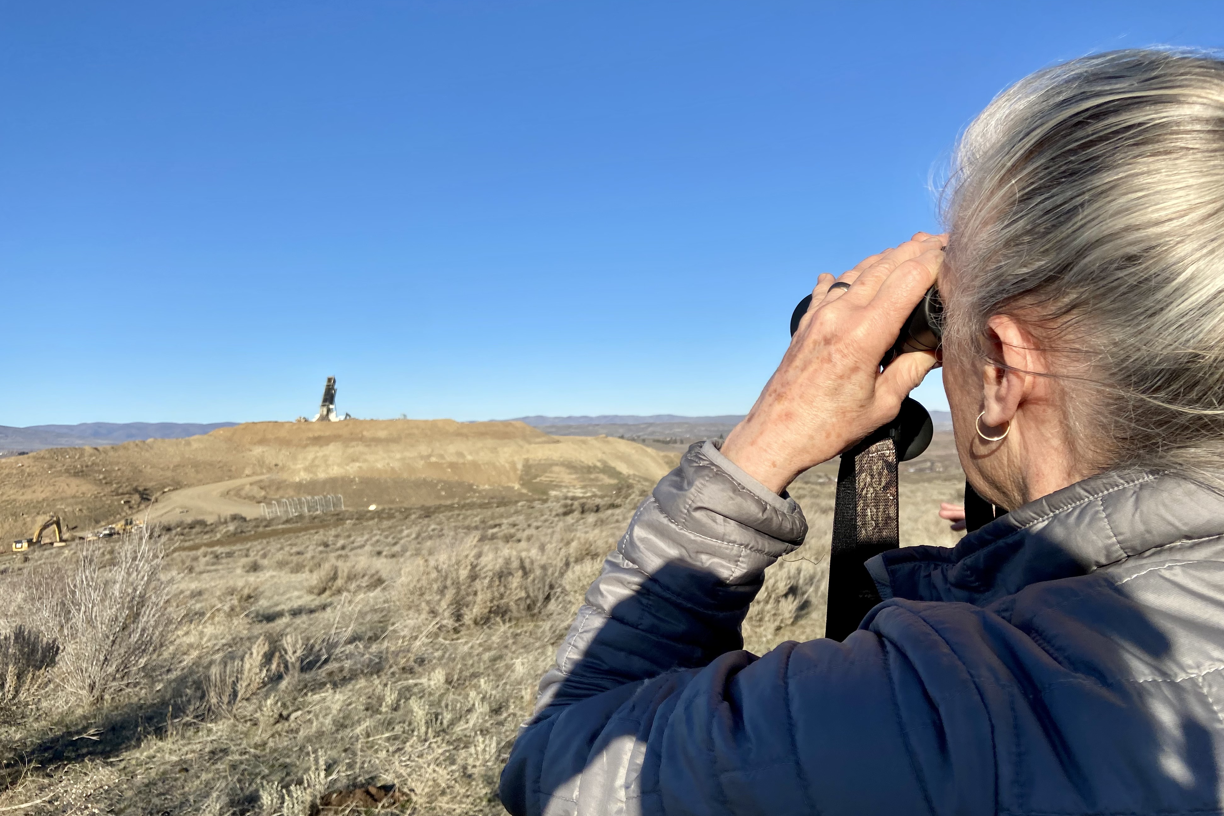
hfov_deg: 65.5
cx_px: 619
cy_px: 381
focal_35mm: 28
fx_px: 952
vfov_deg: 46.4
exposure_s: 1/4115
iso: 32
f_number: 1.8
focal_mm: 4.25
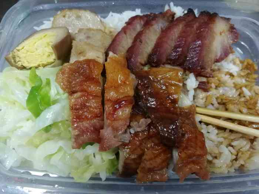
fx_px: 202
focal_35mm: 27
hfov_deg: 65.3
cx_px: 130
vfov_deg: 51.4
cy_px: 97
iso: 400
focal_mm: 3.95
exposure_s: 1/33.3
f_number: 2.2
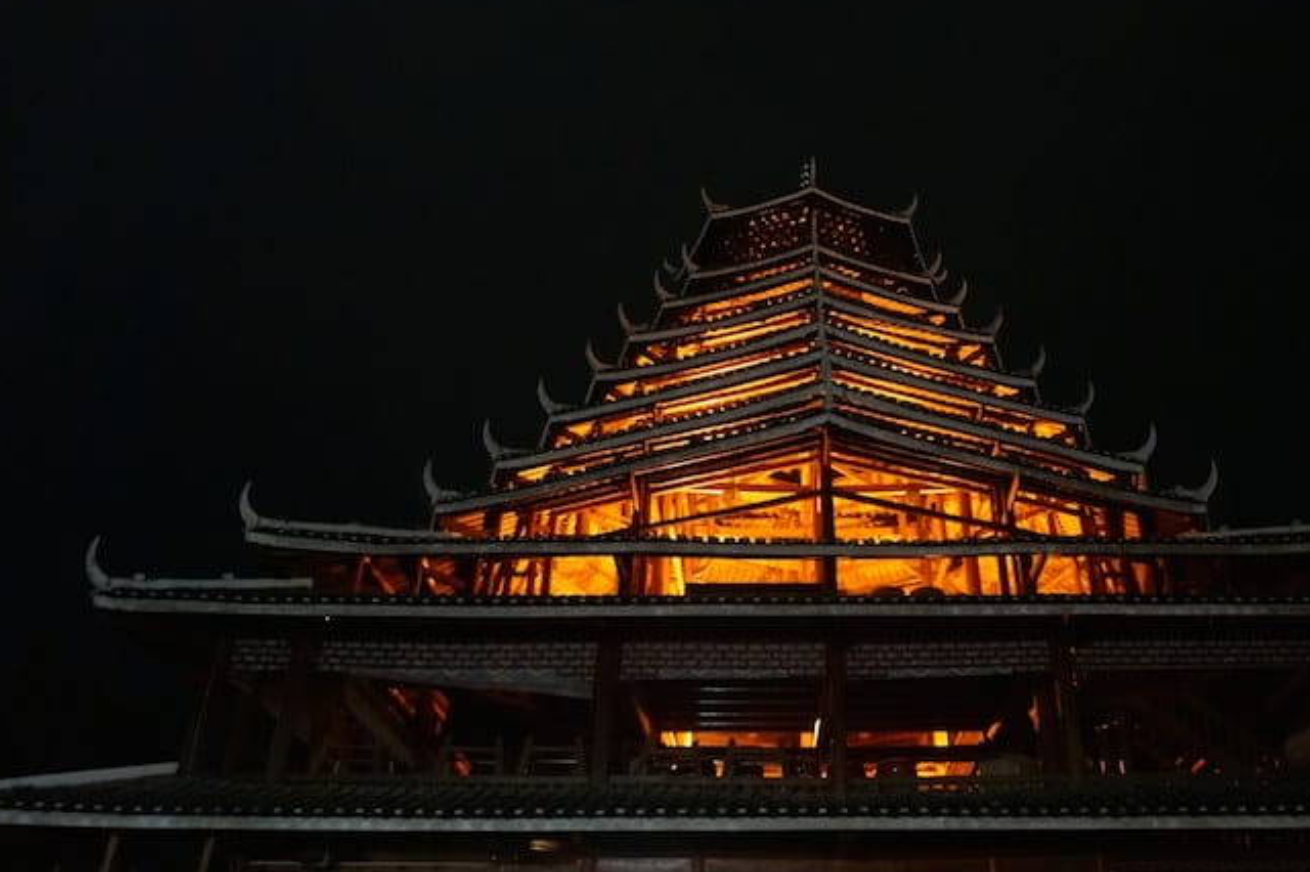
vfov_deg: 43.5
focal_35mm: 30
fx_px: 1091
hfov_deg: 61.3
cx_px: 798
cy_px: 487
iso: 6400
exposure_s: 1/20
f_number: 3.5
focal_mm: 16
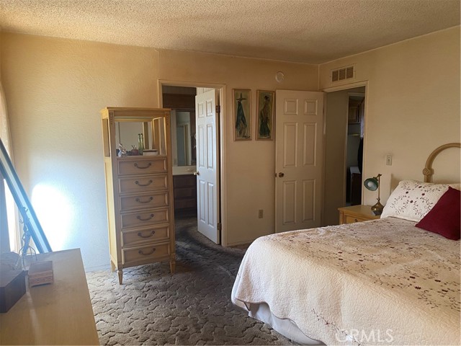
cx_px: 230
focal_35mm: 26
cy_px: 173
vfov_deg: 53.1
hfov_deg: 67.3
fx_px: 346
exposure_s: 1/62
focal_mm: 4.25
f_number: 1.8
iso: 125
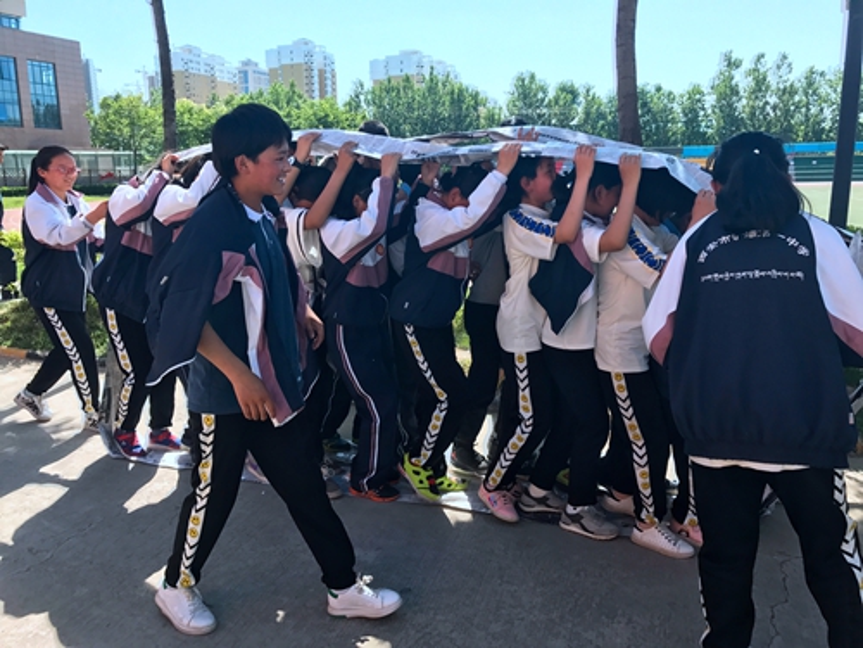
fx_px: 698
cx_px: 432
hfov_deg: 63.4
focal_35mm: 28
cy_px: 324
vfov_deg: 49.7
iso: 20
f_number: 1.8
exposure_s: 1/665
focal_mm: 3.99
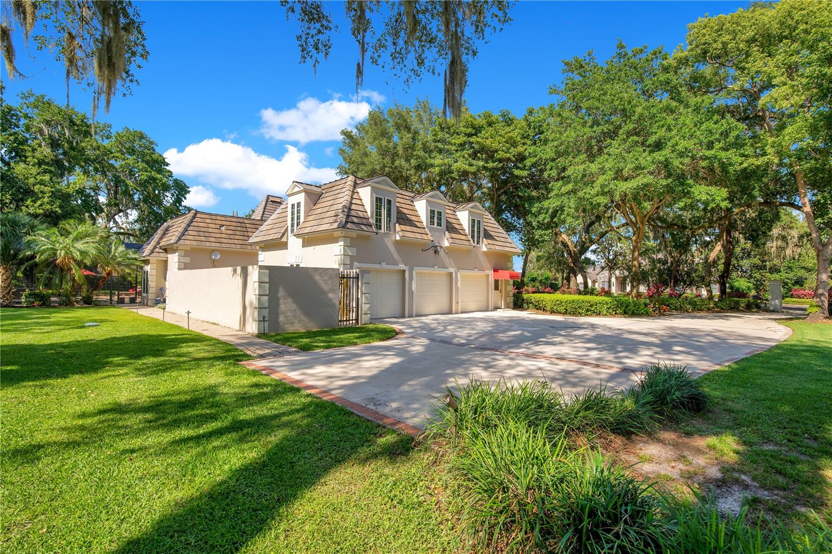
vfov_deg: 73.7
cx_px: 416
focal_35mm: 16
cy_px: 277
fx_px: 370
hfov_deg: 96.7
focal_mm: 16
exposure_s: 1/125
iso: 100
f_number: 9
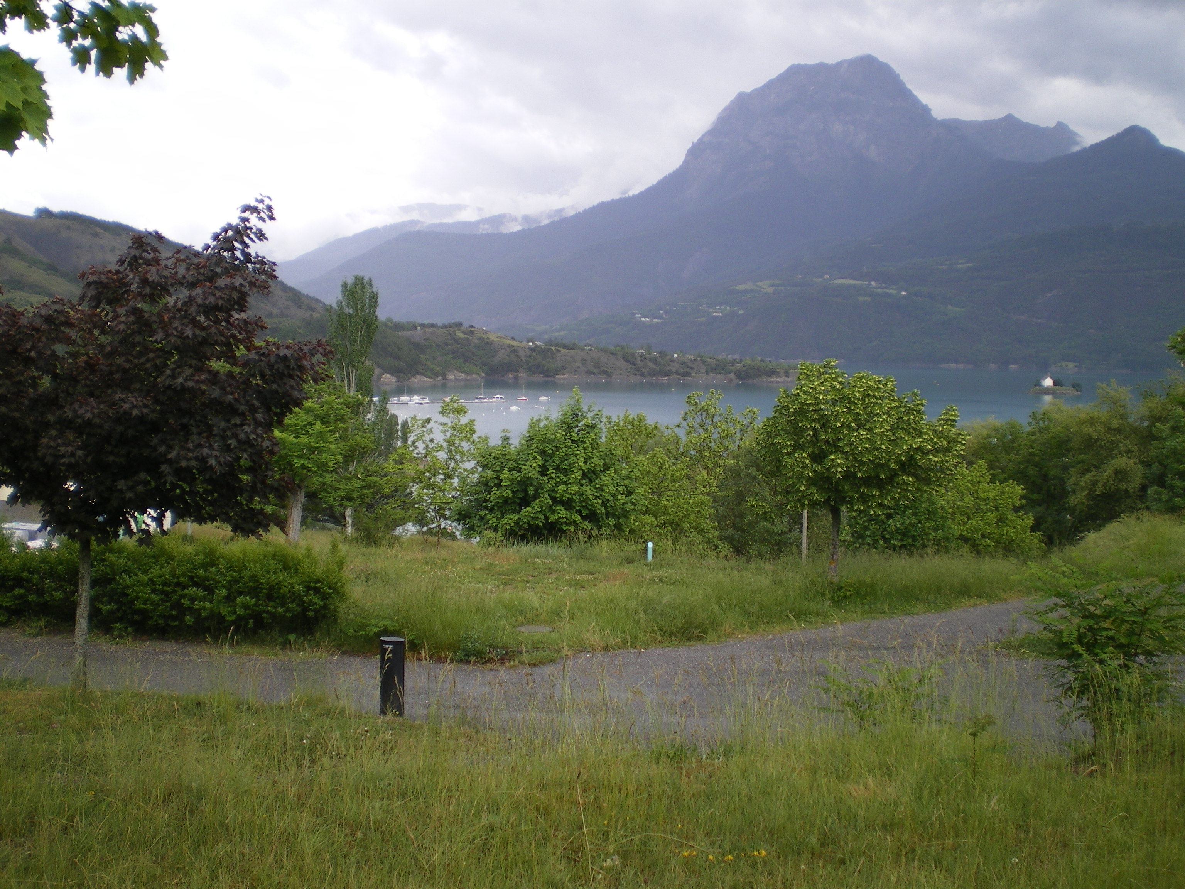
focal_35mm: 38
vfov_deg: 37.7
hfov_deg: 49.0
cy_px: 444
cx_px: 592
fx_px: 1301
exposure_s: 1/200
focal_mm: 6.3
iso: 64
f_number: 3.1
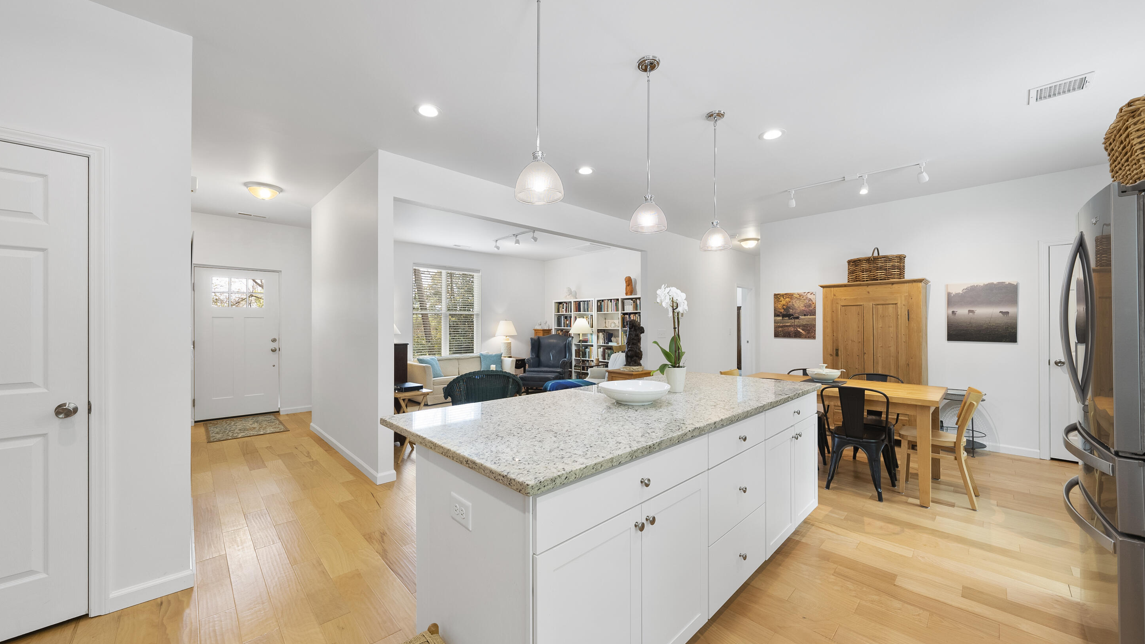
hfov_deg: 110.8
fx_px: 395
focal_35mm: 13
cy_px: 324
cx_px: 564
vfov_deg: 78.4
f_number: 7.1
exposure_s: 1/6
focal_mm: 12
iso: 400
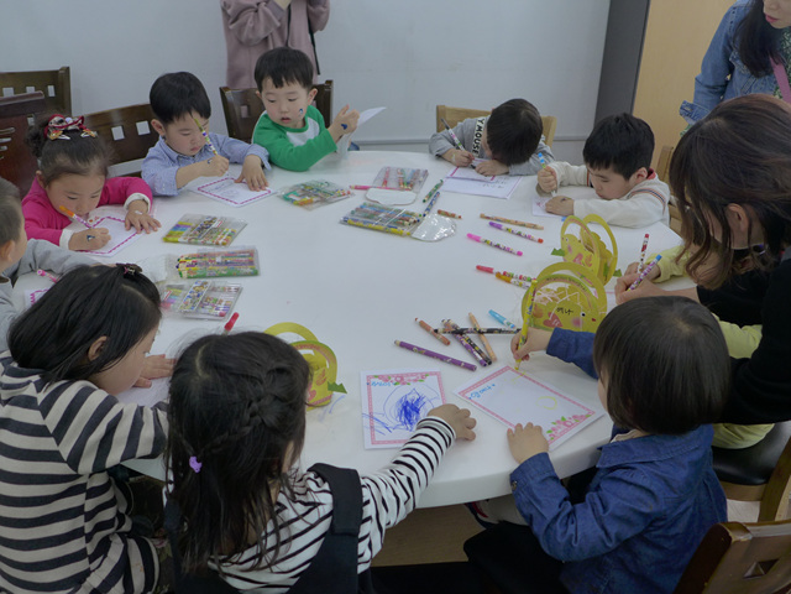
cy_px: 297
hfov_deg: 52.6
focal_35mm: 35
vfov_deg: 40.7
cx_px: 396
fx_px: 800
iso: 125
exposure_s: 1/125
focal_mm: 6.9
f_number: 1.6
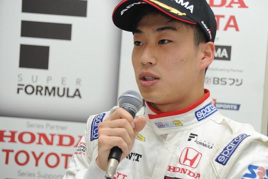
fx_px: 1005
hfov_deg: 15.2
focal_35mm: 135
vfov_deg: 10.2
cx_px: 156
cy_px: 85
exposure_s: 1/125
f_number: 5.6
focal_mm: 112
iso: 800
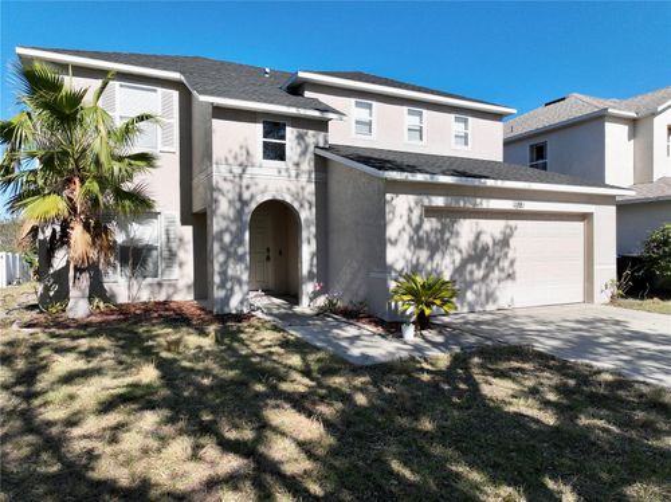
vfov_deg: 56.7
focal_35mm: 24
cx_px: 336
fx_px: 465
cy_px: 251
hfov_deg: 71.6
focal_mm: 12.29
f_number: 2.8
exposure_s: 1/2500
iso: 220
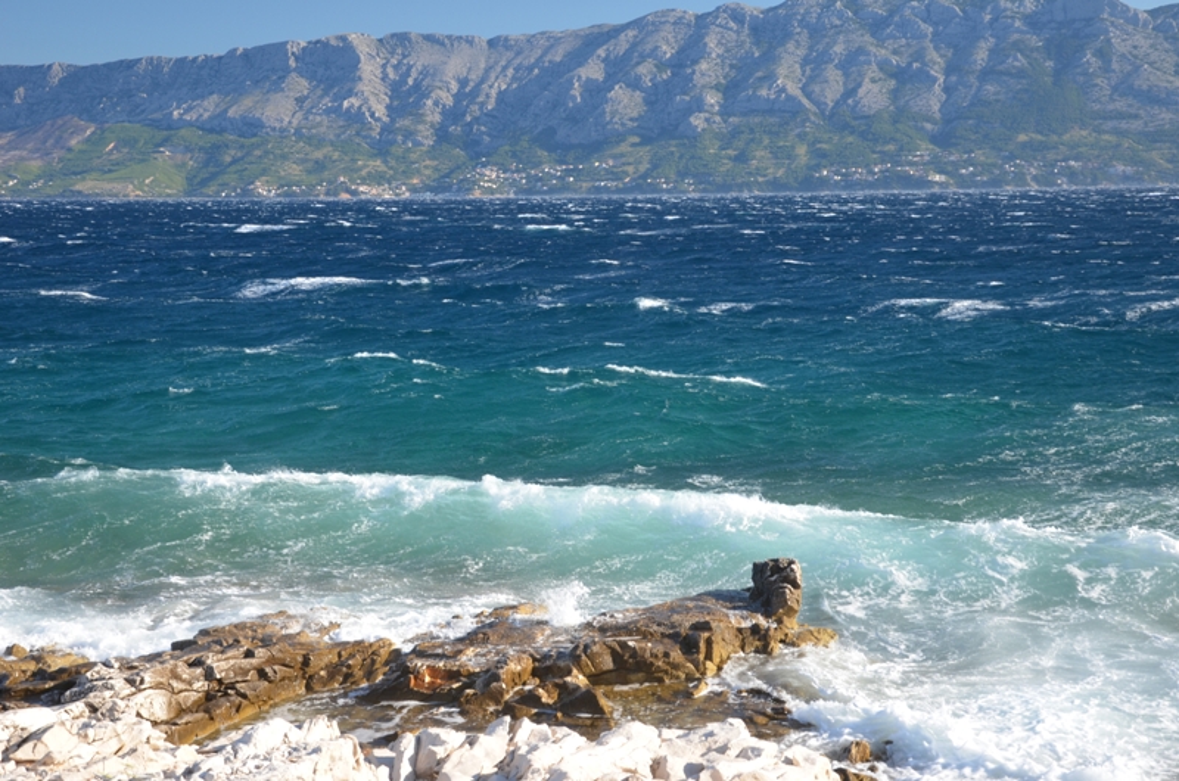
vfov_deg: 22.5
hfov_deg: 33.5
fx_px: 1961
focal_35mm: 60
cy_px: 390
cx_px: 590
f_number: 6.3
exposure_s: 1/160
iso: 200
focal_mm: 40
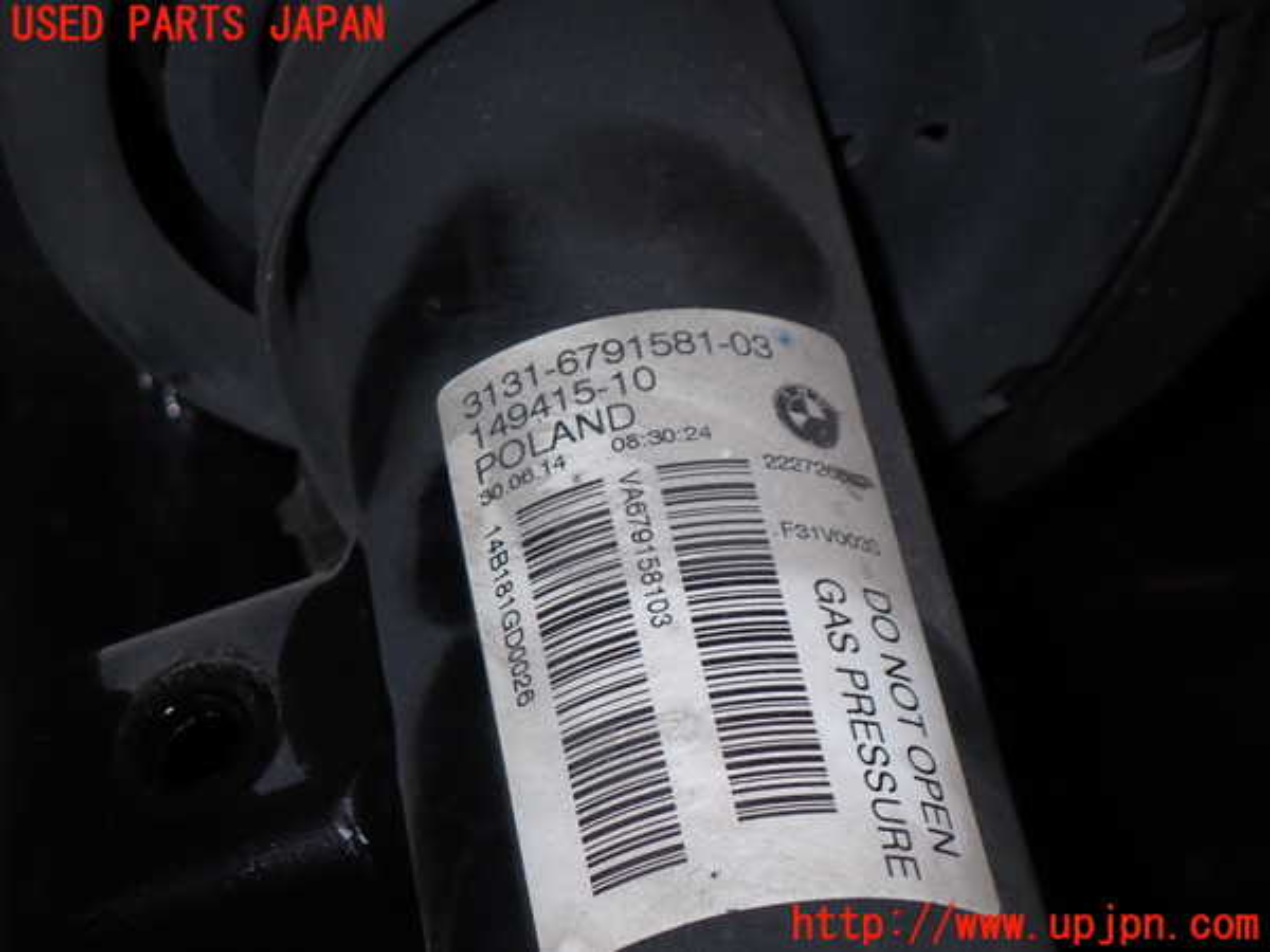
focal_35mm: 100
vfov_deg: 14.8
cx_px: 635
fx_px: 3669
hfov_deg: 19.6
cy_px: 476
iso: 200
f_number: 4.9
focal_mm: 18
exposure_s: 1/100
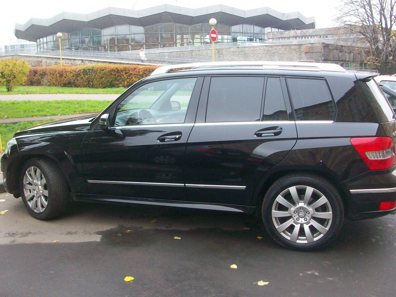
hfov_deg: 50.1
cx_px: 199
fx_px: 423
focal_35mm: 37
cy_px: 148
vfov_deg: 38.7
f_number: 2.8
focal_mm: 5.7
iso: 160
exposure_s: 1/93
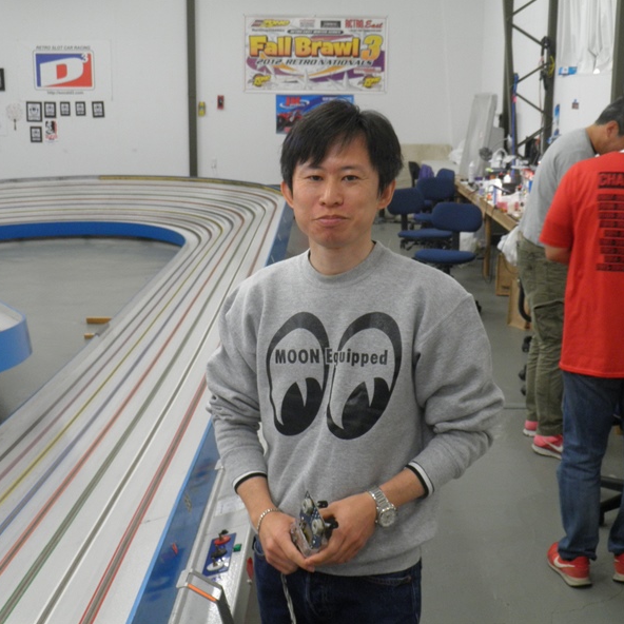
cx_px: 325
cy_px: 310
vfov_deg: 34.7
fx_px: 999
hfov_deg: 34.7
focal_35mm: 49
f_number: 3.9
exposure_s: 1/25
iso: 200
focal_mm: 7.3
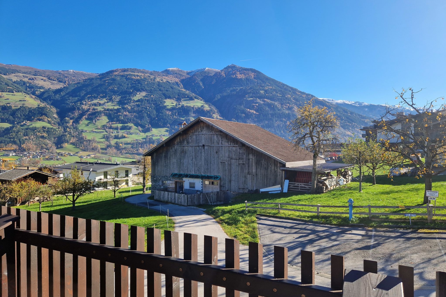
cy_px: 153
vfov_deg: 53.1
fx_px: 297
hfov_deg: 73.7
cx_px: 223
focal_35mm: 24
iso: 50
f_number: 1.8
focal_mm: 5.4
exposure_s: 1/936
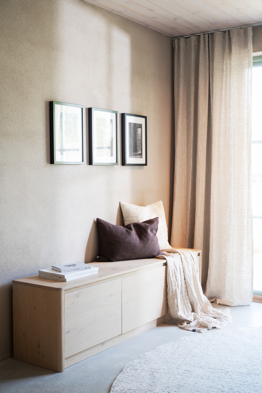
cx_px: 131
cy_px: 196
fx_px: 491
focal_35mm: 45
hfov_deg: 29.9
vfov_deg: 43.6
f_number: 4
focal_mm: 45
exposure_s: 1/20
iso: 100
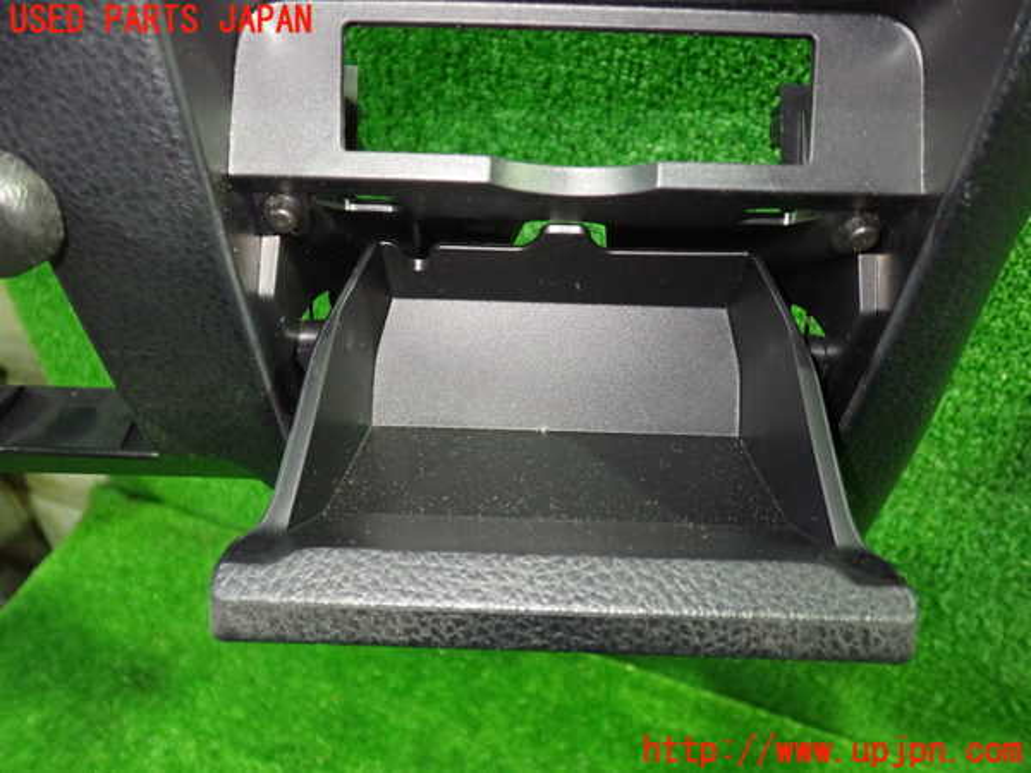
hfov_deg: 60.0
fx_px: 894
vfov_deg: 46.8
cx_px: 516
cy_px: 386
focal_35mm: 30
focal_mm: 5.4
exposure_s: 1/25
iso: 800
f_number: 2.3
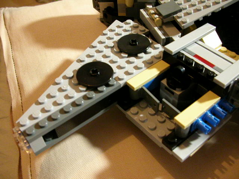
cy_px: 90
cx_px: 120
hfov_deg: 50.1
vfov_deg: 38.7
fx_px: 255
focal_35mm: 37
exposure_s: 1/8.4
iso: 400
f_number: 2.7
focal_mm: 5.6
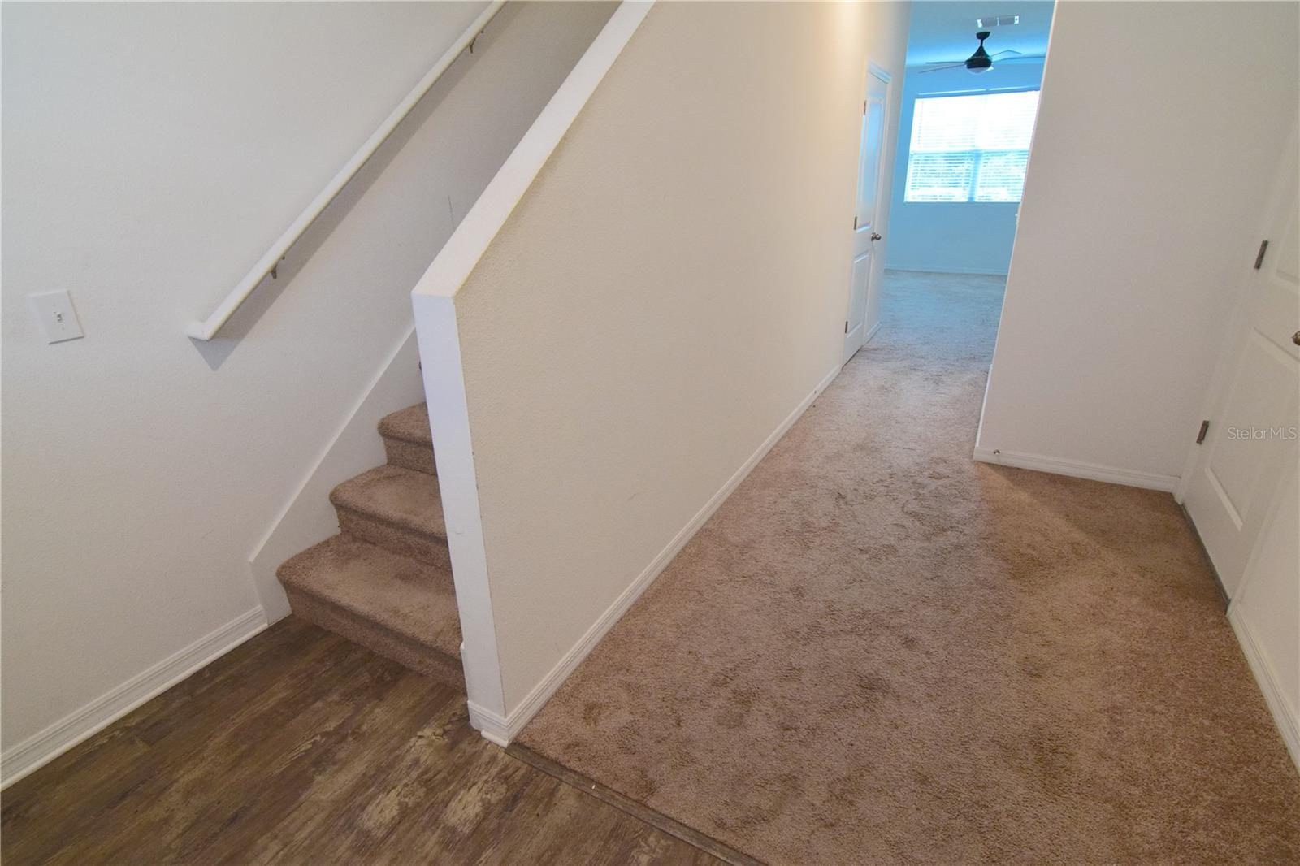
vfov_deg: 72.0
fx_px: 596
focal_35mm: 16
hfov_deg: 95.0
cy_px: 433
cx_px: 650
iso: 1600
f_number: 7.1
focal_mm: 11
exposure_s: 1/60
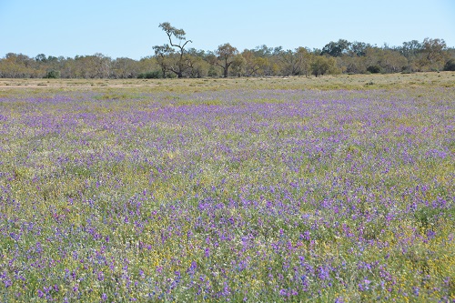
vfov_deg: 15.2
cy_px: 152
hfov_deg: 22.6
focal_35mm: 90
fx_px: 1137
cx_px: 228
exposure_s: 1/250
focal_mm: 60
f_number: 8
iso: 110
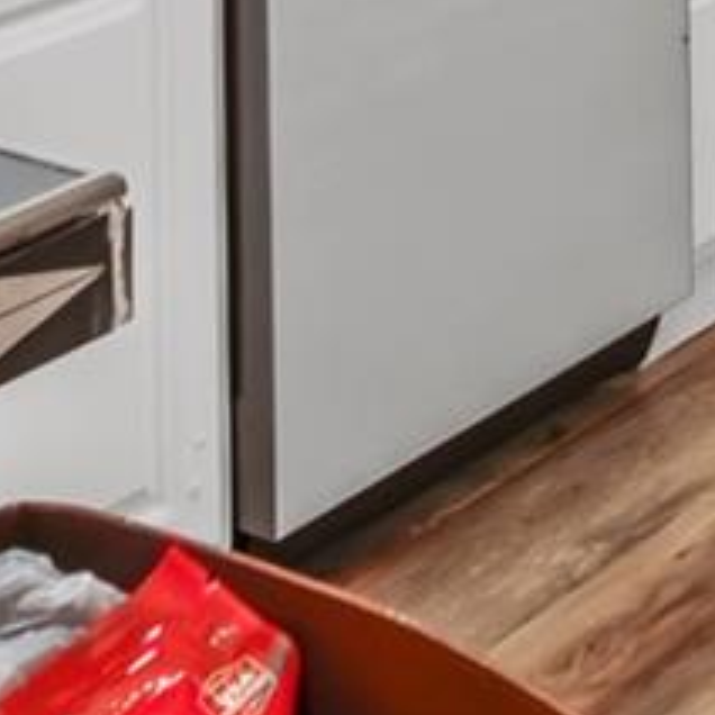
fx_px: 2585
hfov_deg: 15.3
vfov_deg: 12.9
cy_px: -874
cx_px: 826
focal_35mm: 111
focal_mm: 11.5
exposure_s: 1/1.67
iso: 250
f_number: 9
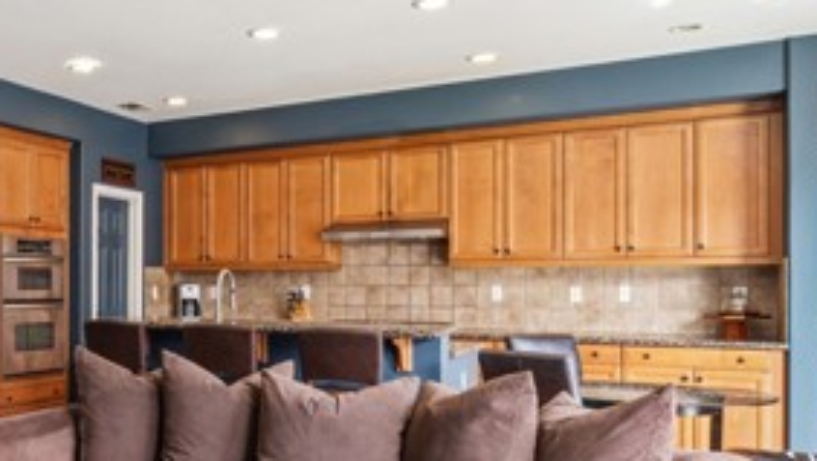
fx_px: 834
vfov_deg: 30.7
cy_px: 293
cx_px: 110
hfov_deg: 47.8
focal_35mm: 38
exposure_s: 1.6
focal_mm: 16.2
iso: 100
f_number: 13
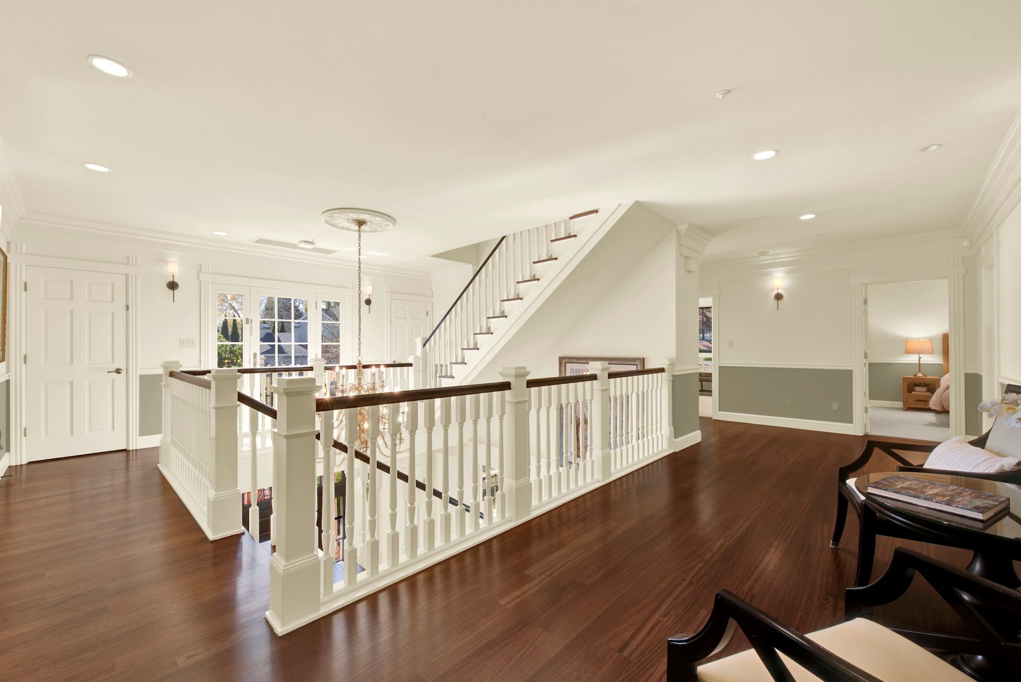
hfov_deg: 104.2
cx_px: 510
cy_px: 341
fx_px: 397
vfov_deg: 81.3
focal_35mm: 14
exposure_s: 1/13
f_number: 14
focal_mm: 14
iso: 100
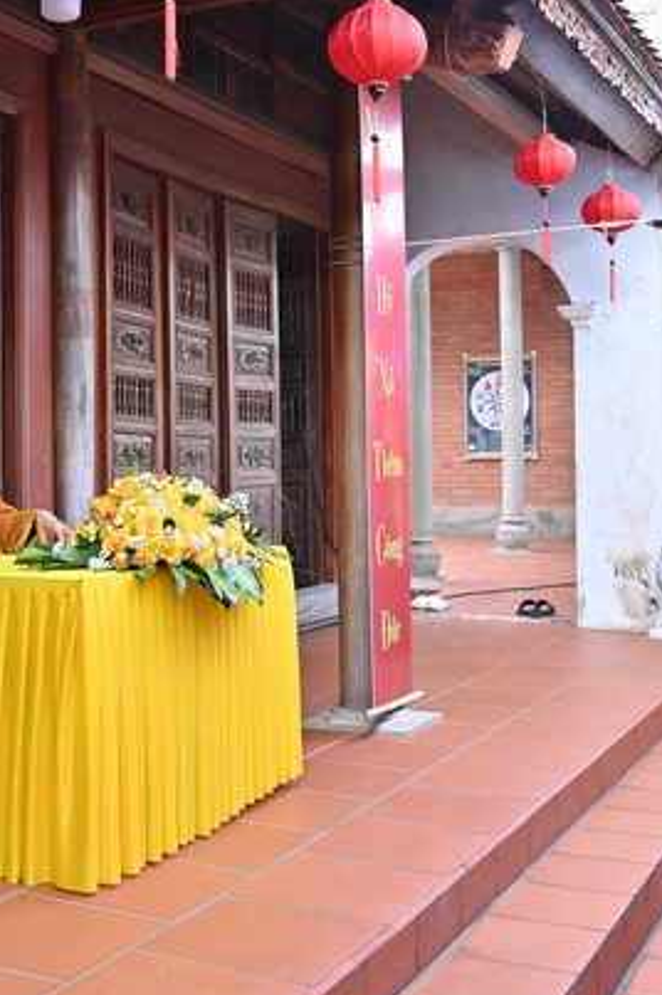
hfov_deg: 26.5
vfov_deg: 39.5
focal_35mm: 50
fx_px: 1381
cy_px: 402
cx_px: 136
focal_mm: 31
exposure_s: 1/50
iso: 125
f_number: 5
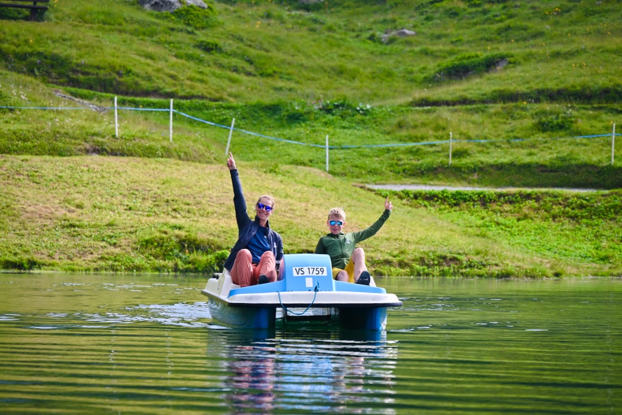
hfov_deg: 10.3
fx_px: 3456
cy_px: 208
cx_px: 311
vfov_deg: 6.9
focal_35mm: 200
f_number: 6.3
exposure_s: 1/500
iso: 160
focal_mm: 200
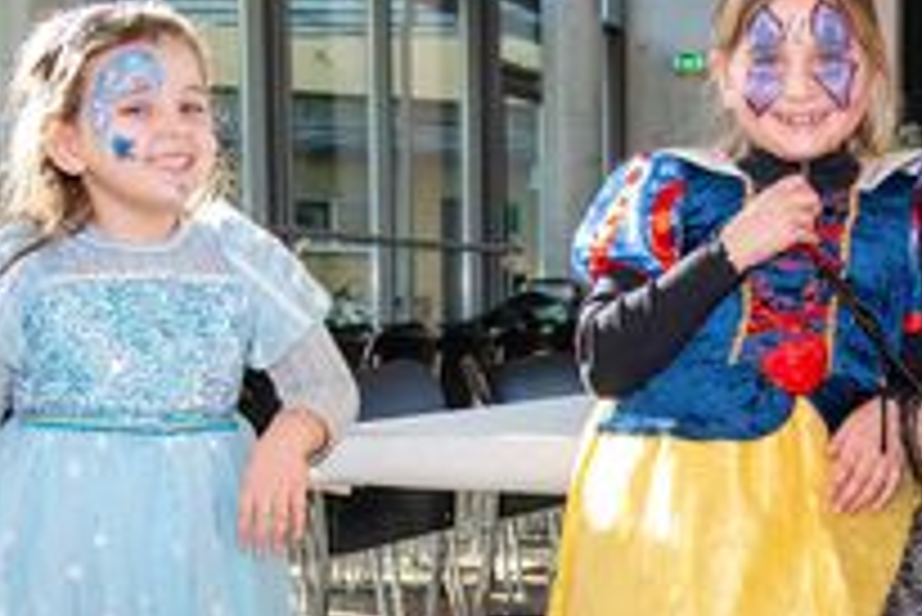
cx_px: 805
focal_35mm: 100
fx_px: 2563
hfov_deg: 20.1
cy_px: 603
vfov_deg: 13.5
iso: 400
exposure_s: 1/125
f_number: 5.6
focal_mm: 38
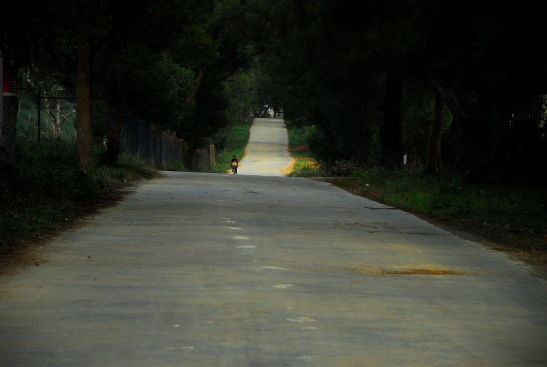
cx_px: 274
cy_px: 184
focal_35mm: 158
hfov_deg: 13.0
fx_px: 2398
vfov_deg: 8.8
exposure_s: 1/500
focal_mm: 105
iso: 200
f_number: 5.6
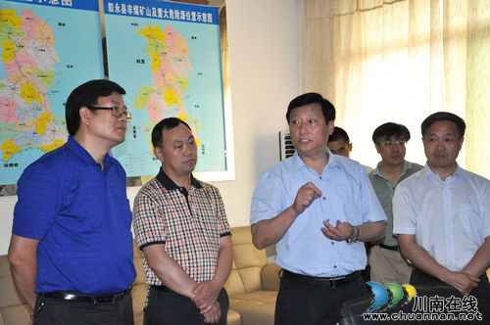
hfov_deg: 37.9
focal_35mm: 52
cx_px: 245
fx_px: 714
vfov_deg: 25.7
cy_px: 162
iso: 800
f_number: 4.5
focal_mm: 35
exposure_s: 1/100
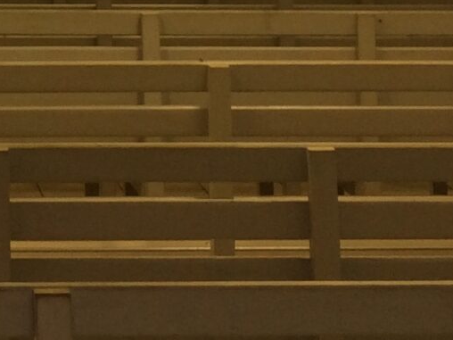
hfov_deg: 13.1
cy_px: -495
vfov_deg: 9.1
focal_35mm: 146
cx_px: -119
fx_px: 1911
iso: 40
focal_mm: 4.15
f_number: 2.2
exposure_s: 1/50
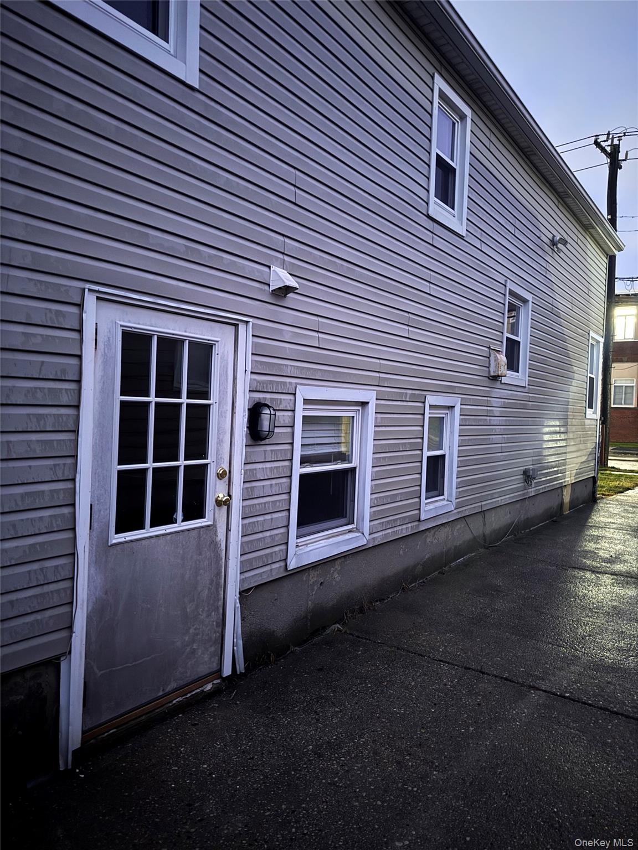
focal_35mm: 24
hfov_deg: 56.8
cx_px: 319
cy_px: 425
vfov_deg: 71.6
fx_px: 590
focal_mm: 6.76
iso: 1600
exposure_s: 1/5
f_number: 1.78
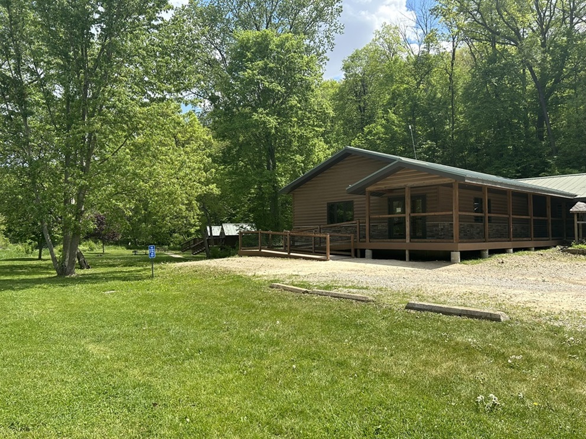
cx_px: 293
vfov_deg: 53.1
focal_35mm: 26
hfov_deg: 67.3
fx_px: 440
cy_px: 220
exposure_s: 1/2513
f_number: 1.5
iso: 50
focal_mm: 5.7
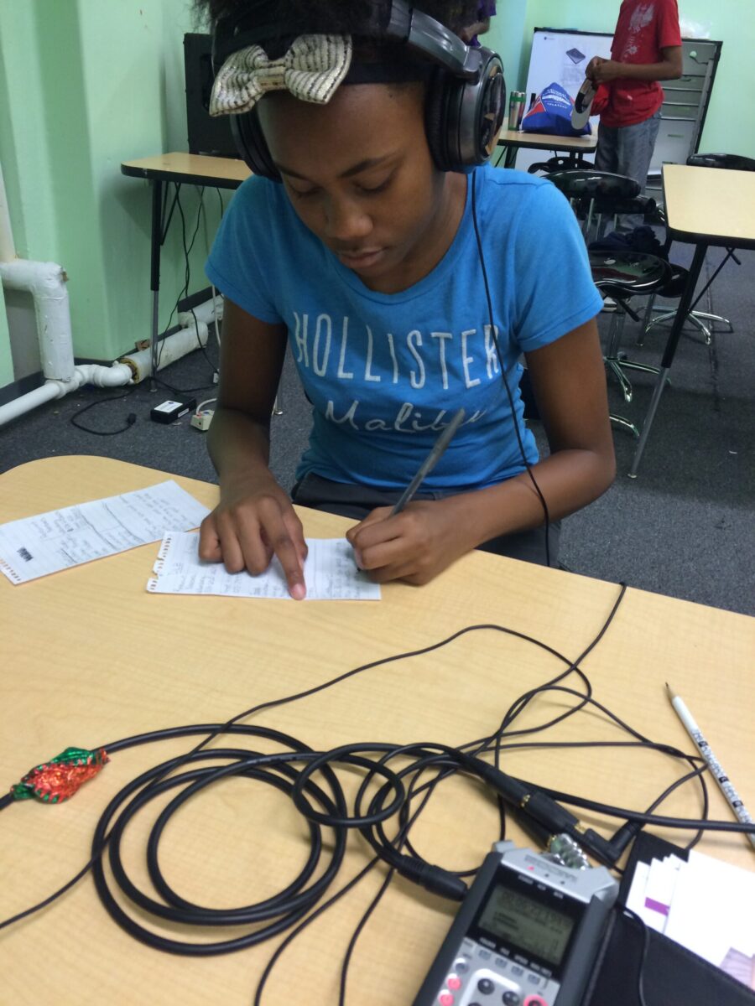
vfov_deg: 61.7
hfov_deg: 48.2
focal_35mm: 29
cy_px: 503
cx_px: 378
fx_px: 843
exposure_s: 1/30
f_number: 2.2
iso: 125
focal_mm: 4.15
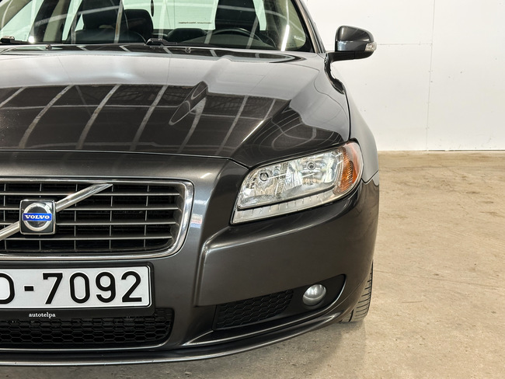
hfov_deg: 39.6
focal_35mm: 48
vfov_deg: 30.3
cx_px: 252
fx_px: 701
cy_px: 190
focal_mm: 6.86
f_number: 1.8
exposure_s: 1/50
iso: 160
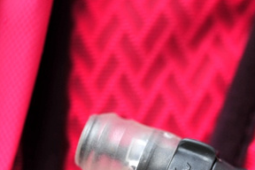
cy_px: 137
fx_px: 892
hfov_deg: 16.2
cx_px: 189
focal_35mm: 126
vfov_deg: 10.8
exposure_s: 1/500
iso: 200
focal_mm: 55
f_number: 2.8
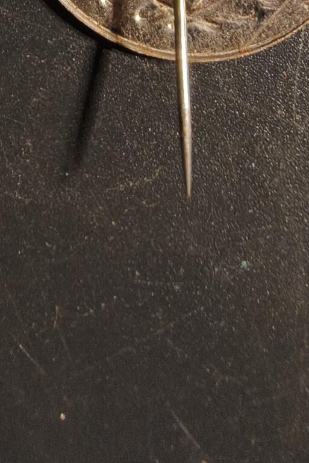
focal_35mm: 56
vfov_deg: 31.4
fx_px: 721
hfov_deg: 24.0
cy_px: -54
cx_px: 219
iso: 200
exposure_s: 1/50
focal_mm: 2.32
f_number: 2
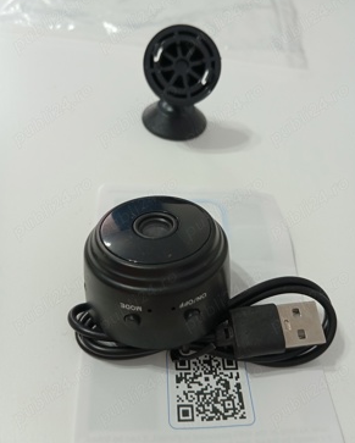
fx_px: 394
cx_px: 181
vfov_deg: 58.7
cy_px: 227
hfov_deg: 48.6
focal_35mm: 30
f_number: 1.8
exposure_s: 1/50
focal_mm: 4.22
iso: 981
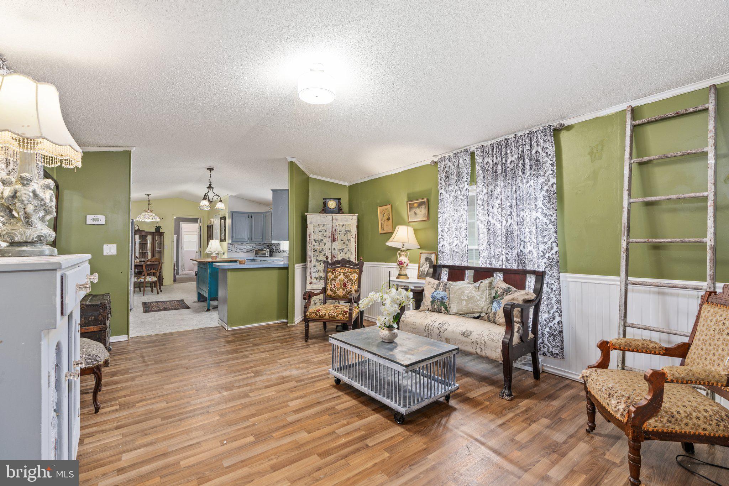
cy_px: 243
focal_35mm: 16
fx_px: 324
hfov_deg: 96.7
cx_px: 364
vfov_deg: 73.7
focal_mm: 16
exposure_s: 1
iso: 320
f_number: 7.1
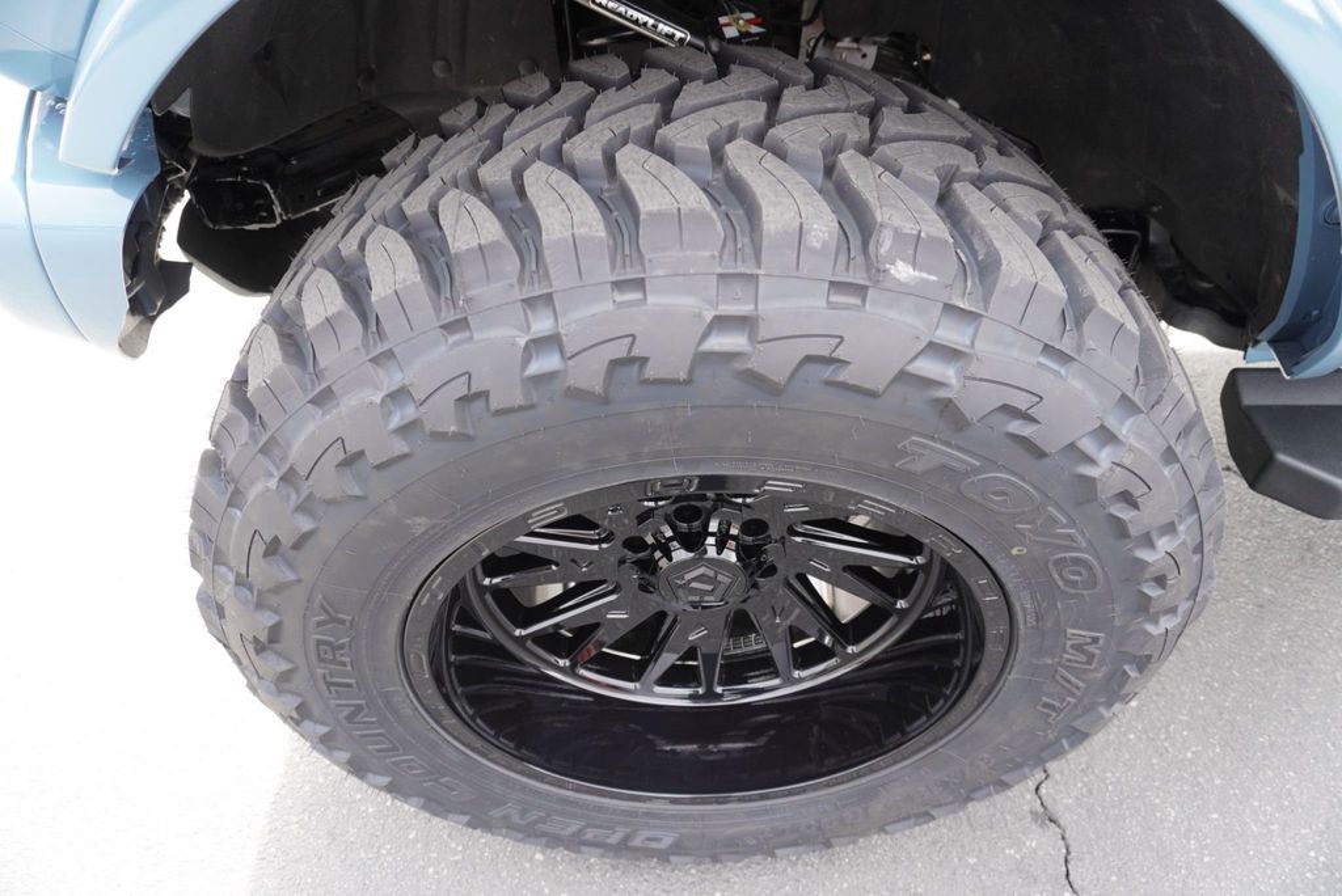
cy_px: 448
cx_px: 671
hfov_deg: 73.7
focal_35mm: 24
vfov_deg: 53.2
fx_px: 895
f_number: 4
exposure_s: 1/60
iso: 250
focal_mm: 16
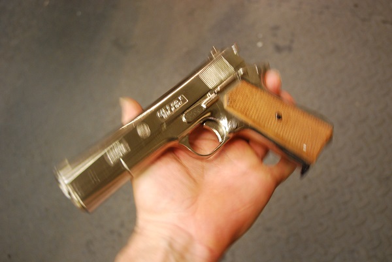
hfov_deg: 47.9
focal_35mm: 40
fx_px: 441
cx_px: 196
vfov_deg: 33.1
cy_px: 131
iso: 720
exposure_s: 1/30
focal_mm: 27
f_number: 3.8
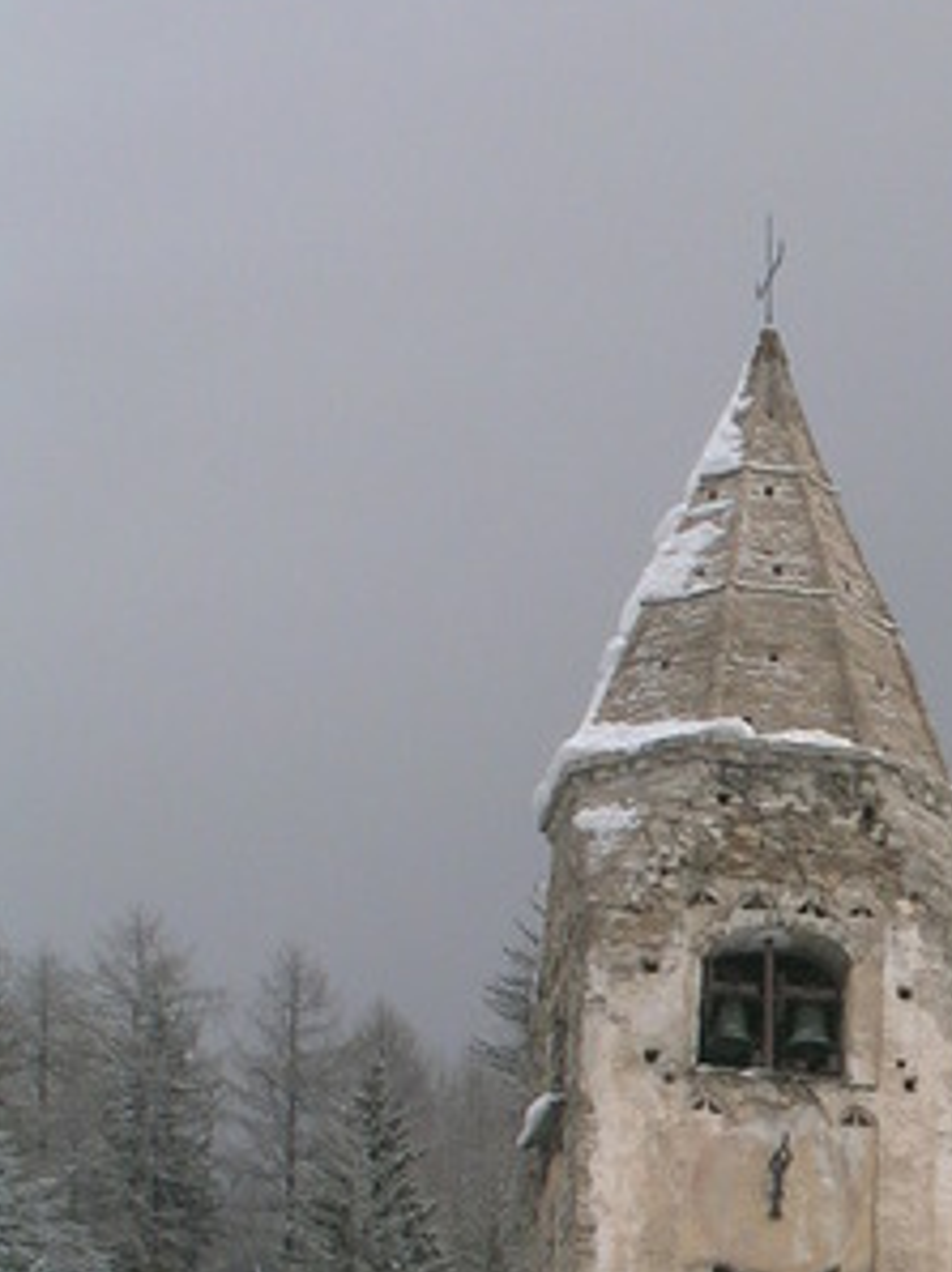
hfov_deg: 6.0
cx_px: 1108
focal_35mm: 247
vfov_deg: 8.0
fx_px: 9070
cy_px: 1165
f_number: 8.2
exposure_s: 1/192
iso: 50
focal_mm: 16.2
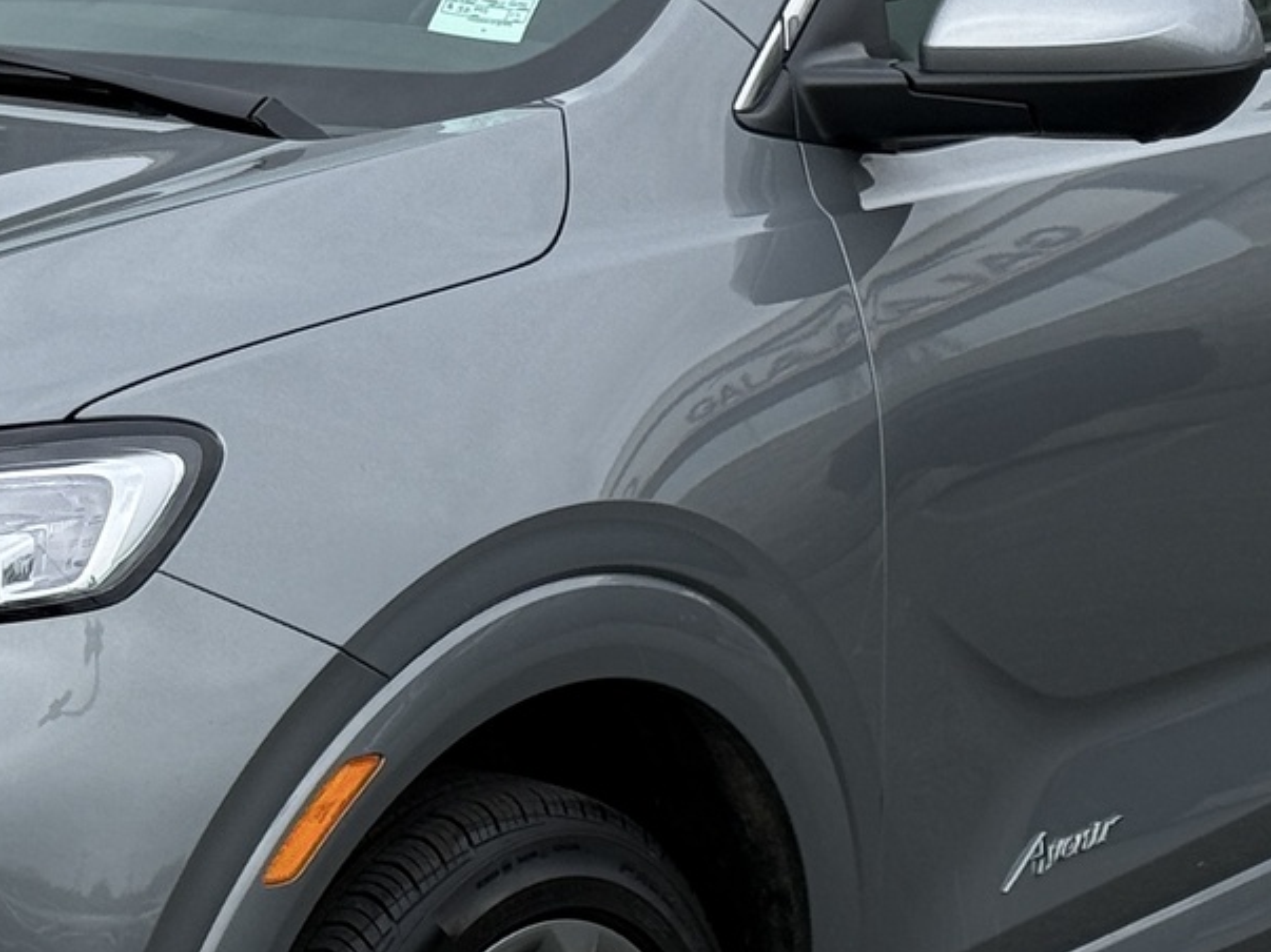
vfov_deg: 9.1
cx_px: 107
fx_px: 5984
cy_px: 497
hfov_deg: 12.0
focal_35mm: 163
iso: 64
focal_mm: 6.76
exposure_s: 1/2273
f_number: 1.78
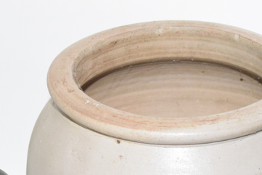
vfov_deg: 6.3
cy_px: 210
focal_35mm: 216
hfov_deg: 9.5
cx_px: 212
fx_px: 1573
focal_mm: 52
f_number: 5.6
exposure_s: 1/60
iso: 1250
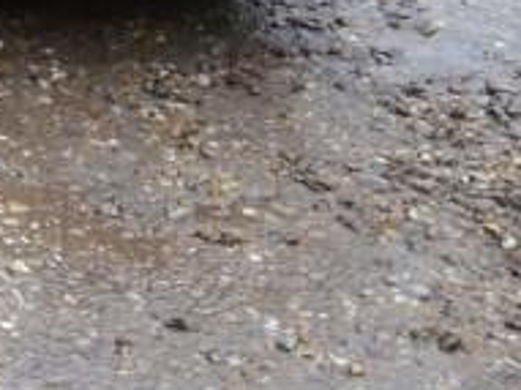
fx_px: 2422
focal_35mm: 161
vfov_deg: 8.9
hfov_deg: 10.5
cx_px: -739
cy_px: -275
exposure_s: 1/80
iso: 160
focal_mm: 15
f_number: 3.5
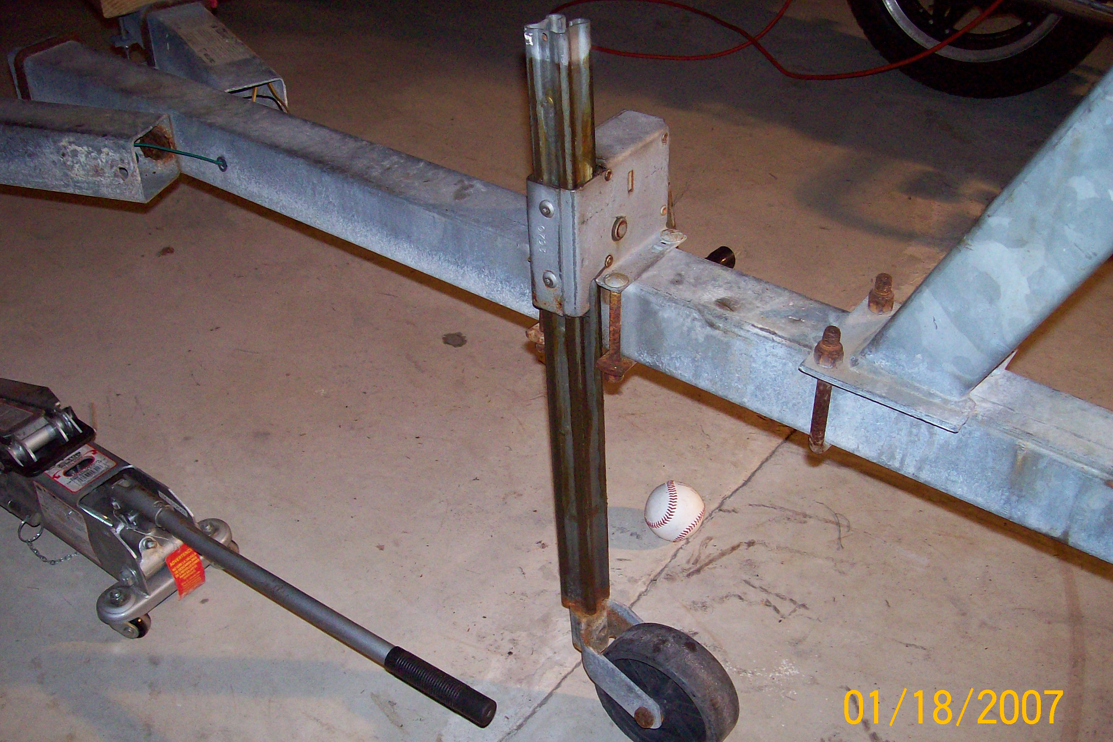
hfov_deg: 50.7
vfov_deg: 35.0
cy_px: 388
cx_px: 556
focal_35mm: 38
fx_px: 1175
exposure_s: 1/64
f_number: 2.7
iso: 140
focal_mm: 6
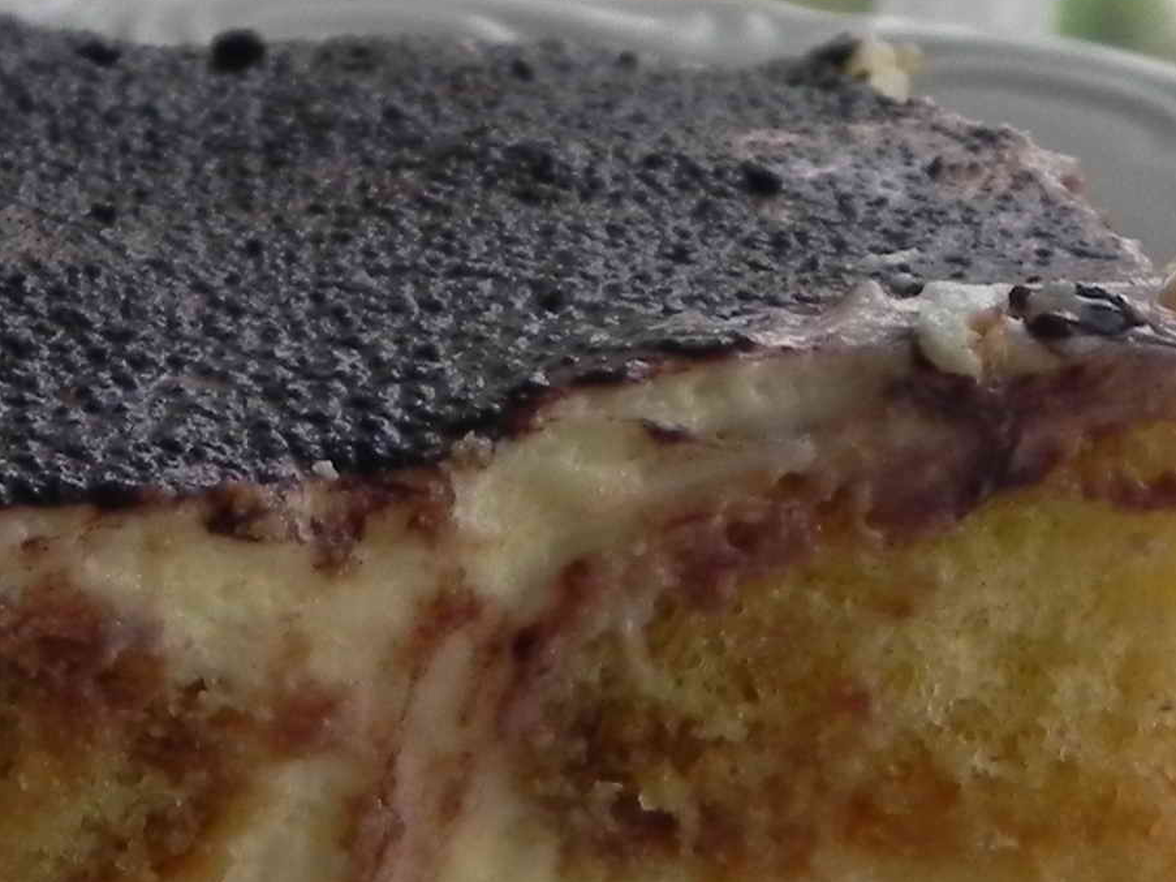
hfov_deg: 18.6
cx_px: 247
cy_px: 408
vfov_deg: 14.1
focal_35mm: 105
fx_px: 3567
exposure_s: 1/502
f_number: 2.8
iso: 160
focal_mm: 4.6
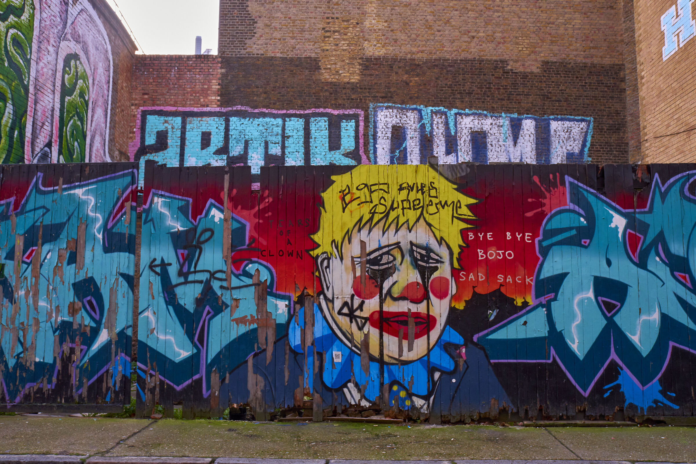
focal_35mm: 35
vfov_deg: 37.9
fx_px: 677
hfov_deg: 54.4
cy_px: 232
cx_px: 348
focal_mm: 23
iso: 2000
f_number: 11
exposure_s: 1/80
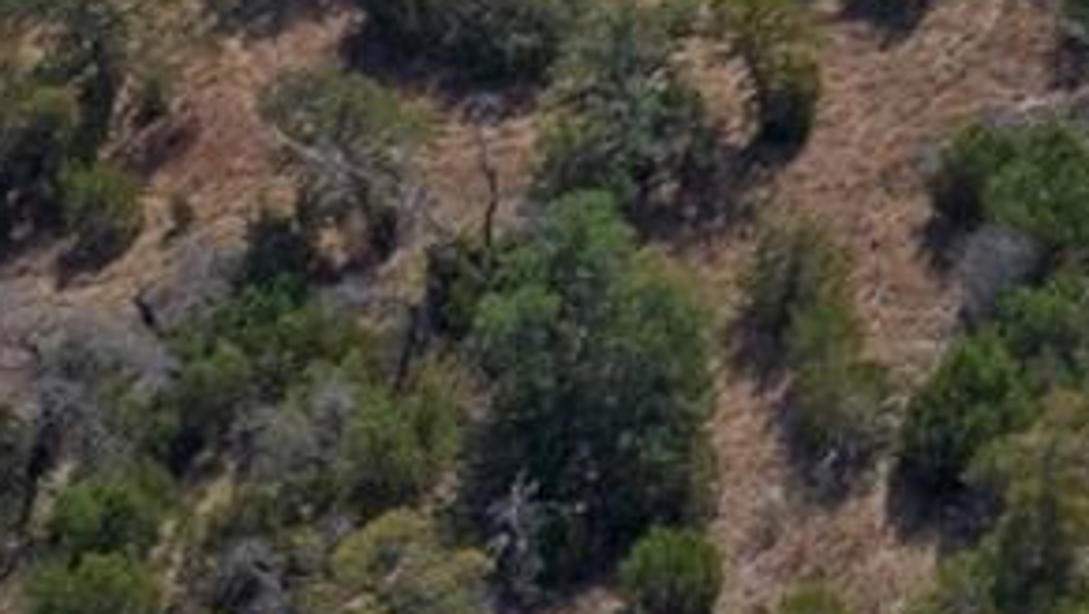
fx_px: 4680
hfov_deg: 11.0
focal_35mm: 162
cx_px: 2672
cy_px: -676
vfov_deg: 7.2
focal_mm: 8.38
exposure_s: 1/2500
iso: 130
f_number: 2.8
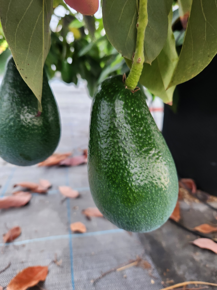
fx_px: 192
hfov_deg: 58.9
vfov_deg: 73.9
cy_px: 145
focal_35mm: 23
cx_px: 108
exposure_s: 1/100
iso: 250
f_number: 1.8
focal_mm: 5.4
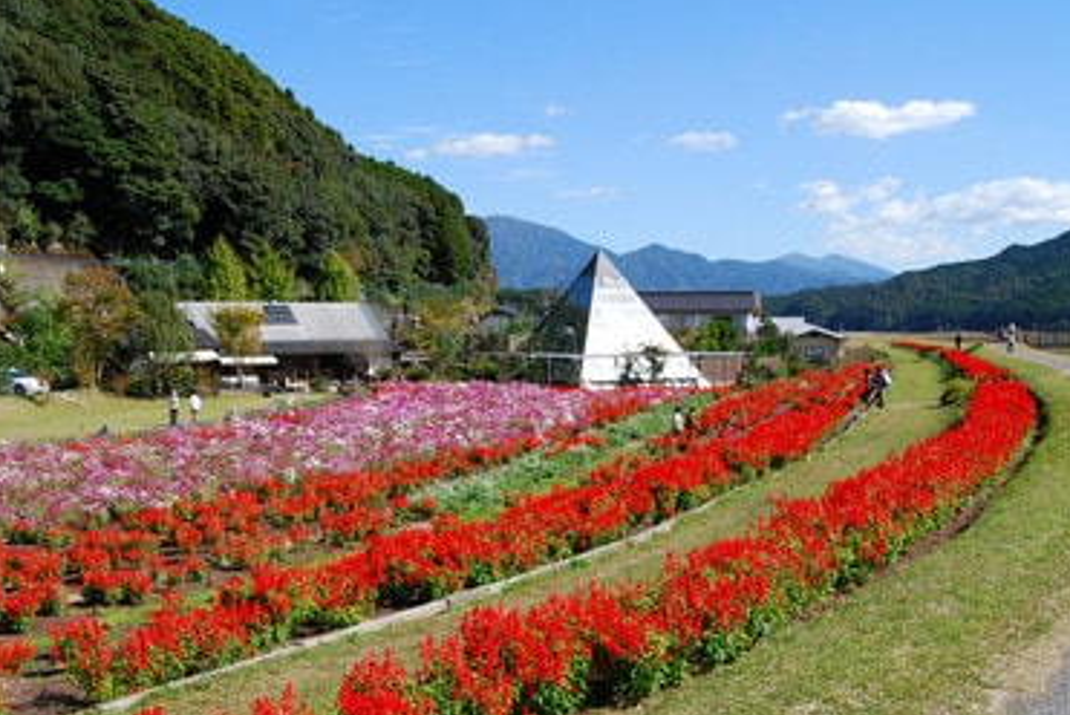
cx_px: 502
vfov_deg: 33.4
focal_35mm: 40
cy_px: 411
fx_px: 1190
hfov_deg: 48.4
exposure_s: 1/400
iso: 400
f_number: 10
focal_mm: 22
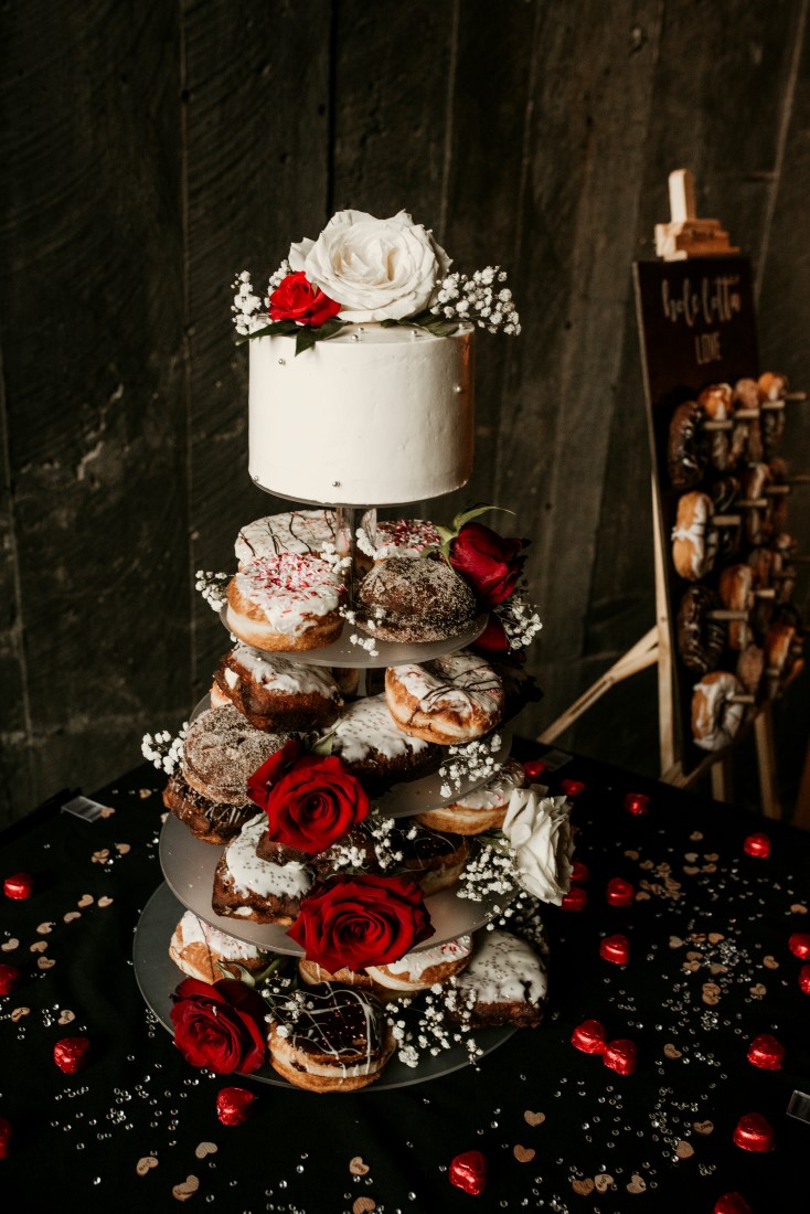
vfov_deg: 54.4
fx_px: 1180
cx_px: 405
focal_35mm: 35
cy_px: 607
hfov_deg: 37.9
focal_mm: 35
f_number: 4.5
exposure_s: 1/100
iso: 2500
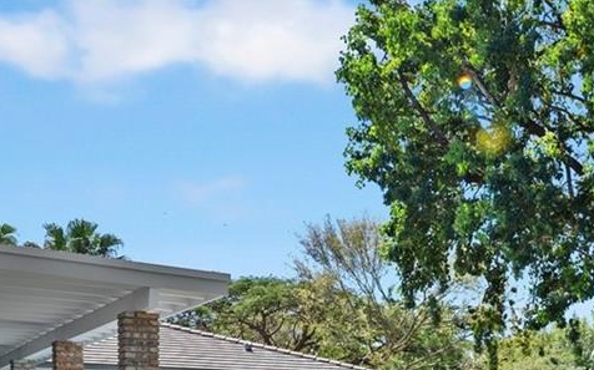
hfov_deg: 36.9
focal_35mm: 48
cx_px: 613
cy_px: 435
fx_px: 777
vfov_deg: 24.5
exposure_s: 1/125
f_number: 5.6
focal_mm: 14
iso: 100
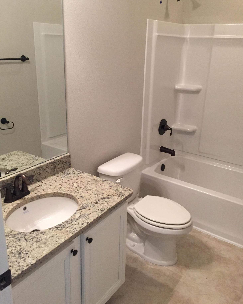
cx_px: 125
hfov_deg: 47.1
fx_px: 279
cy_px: 139
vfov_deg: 57.1
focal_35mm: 31
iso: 160
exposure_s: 1/30
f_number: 2.2
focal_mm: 4.15
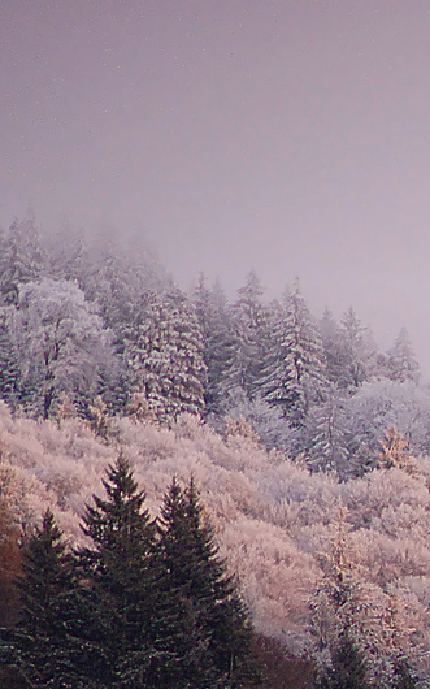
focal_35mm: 936
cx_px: 874
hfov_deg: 1.4
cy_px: 633
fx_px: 17560
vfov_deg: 2.2
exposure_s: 1/160
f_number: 5.6
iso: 640
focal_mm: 200
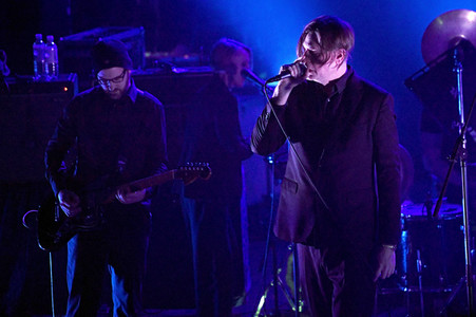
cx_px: 238
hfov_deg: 10.3
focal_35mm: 200
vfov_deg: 6.9
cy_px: 158
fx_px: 2642
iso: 3200
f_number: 2.8
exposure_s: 1/320
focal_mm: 200
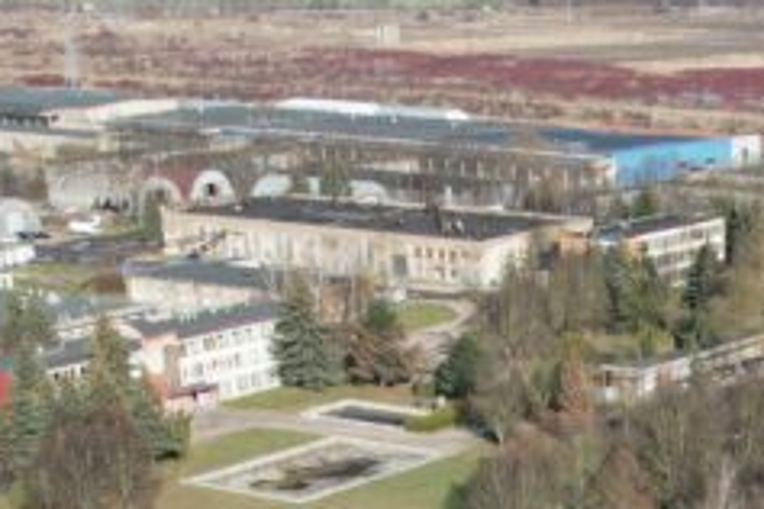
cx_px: 735
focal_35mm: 95
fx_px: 2016
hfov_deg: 20.9
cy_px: 1074
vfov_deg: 12.4
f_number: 2.8
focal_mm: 8.38
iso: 150
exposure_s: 1/2000
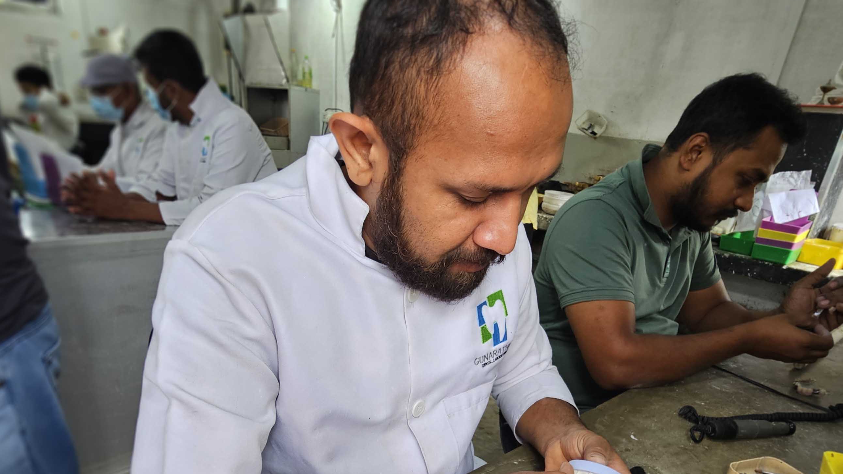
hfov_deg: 81.2
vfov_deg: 48.6
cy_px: 377
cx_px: 407
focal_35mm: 22
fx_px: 492
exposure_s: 1/50
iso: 80
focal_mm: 2.2
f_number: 2.2
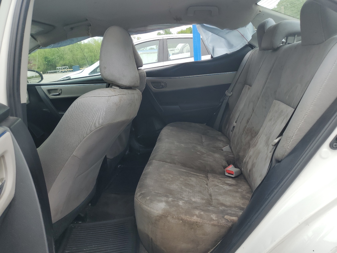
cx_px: 168
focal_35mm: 26
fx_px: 253
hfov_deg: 67.3
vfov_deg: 53.1
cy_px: 126
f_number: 1.5
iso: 50
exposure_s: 1/909
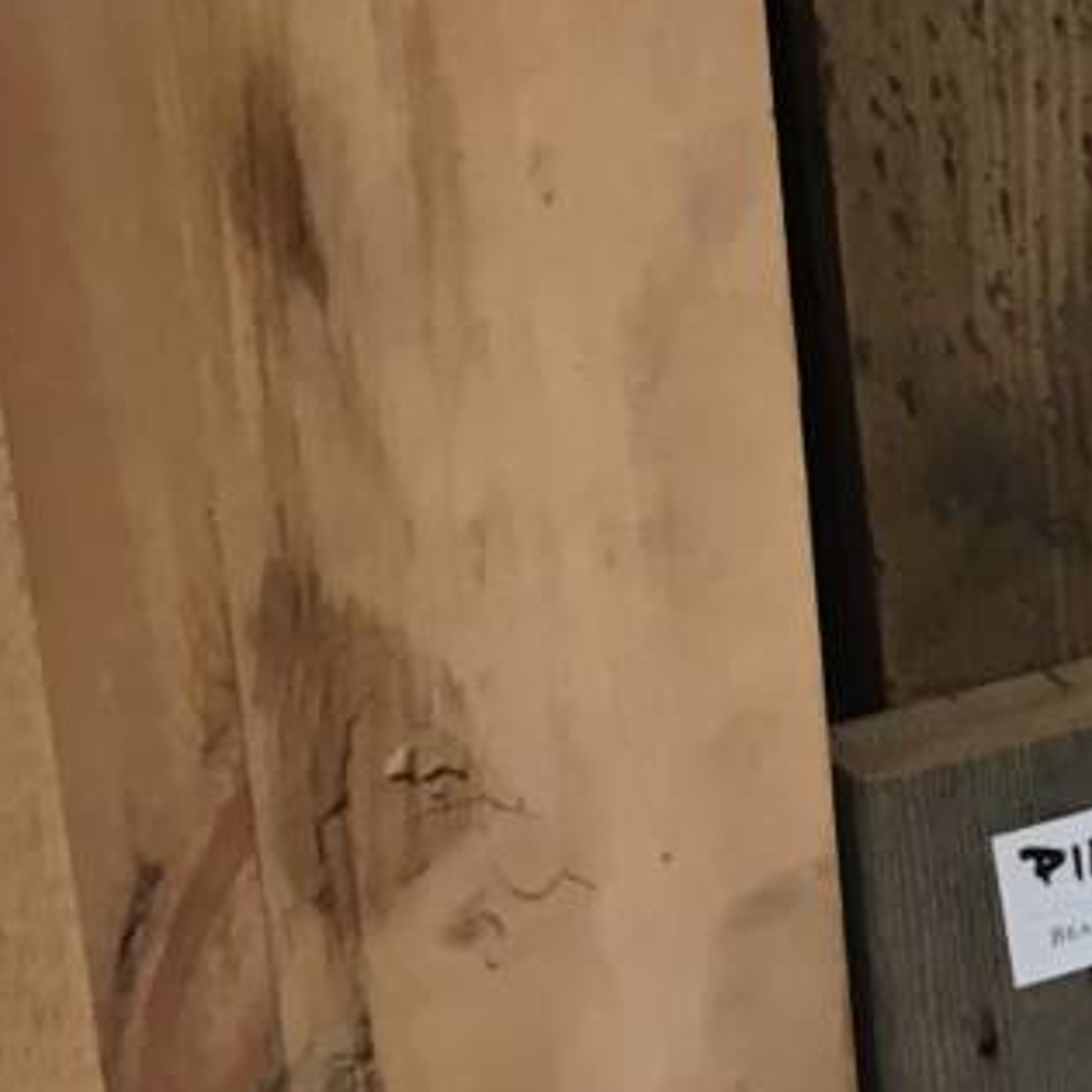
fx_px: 4176
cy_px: -159
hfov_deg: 12.6
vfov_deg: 14.5
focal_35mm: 117
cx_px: 2343
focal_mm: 4.15
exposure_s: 1/30
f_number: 2.2
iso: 32
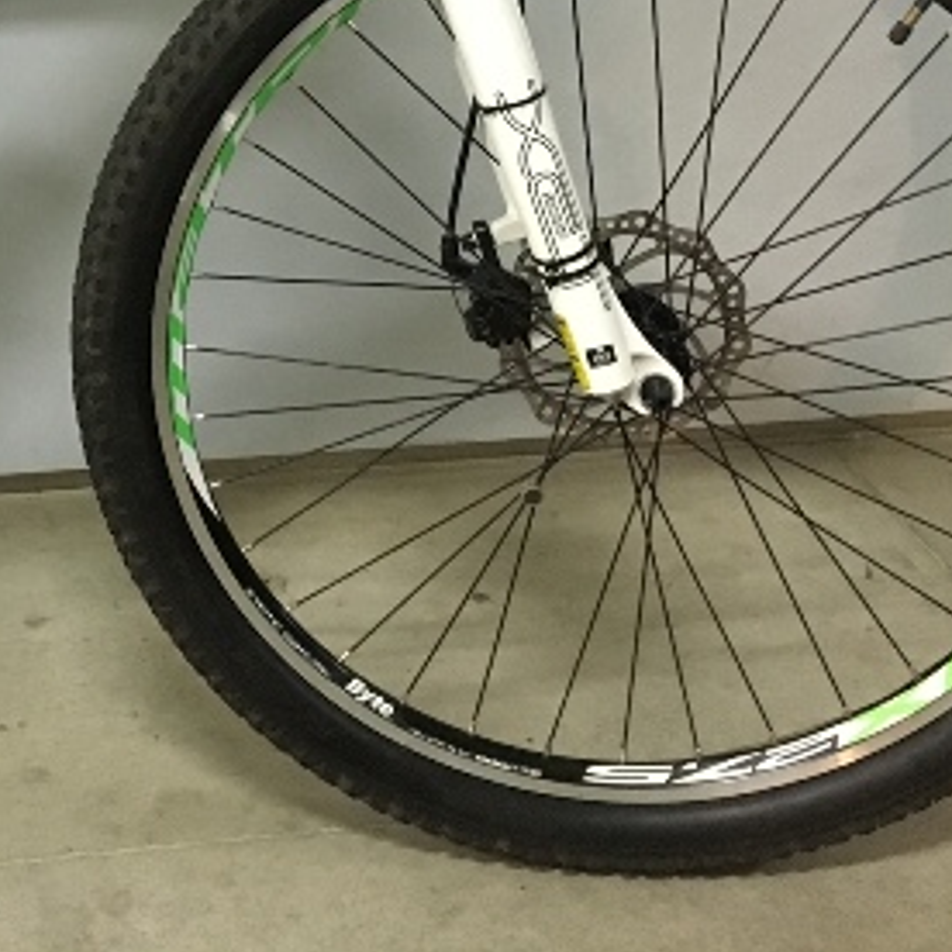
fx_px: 2334
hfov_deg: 21.8
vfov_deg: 21.9
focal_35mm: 75
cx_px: -110
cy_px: -78
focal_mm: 4.15
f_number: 2.2
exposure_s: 1/17
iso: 250
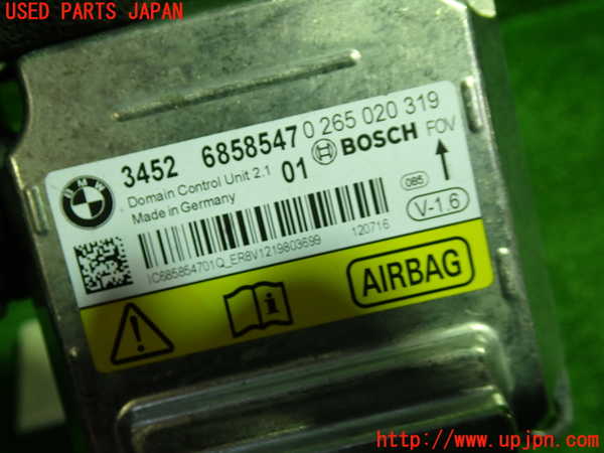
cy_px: 226
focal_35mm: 32
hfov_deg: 56.8
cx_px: 302
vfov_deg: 44.2
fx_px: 558
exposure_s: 1/50
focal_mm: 5.79
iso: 200
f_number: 2.4
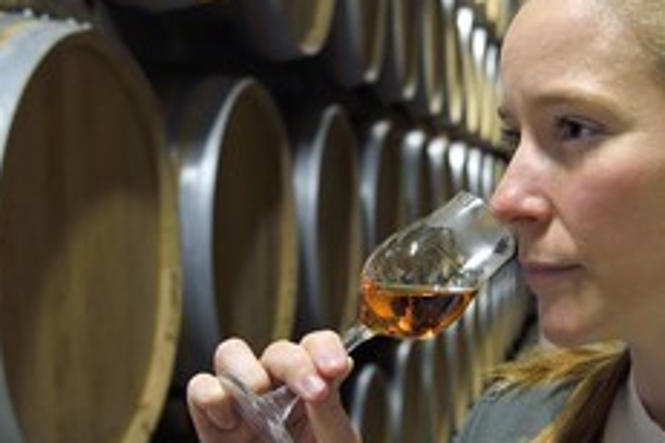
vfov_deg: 19.7
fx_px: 1274
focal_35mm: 69
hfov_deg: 29.1
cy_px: 256
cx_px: 432
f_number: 6.3
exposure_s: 1/25
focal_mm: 38
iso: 1600
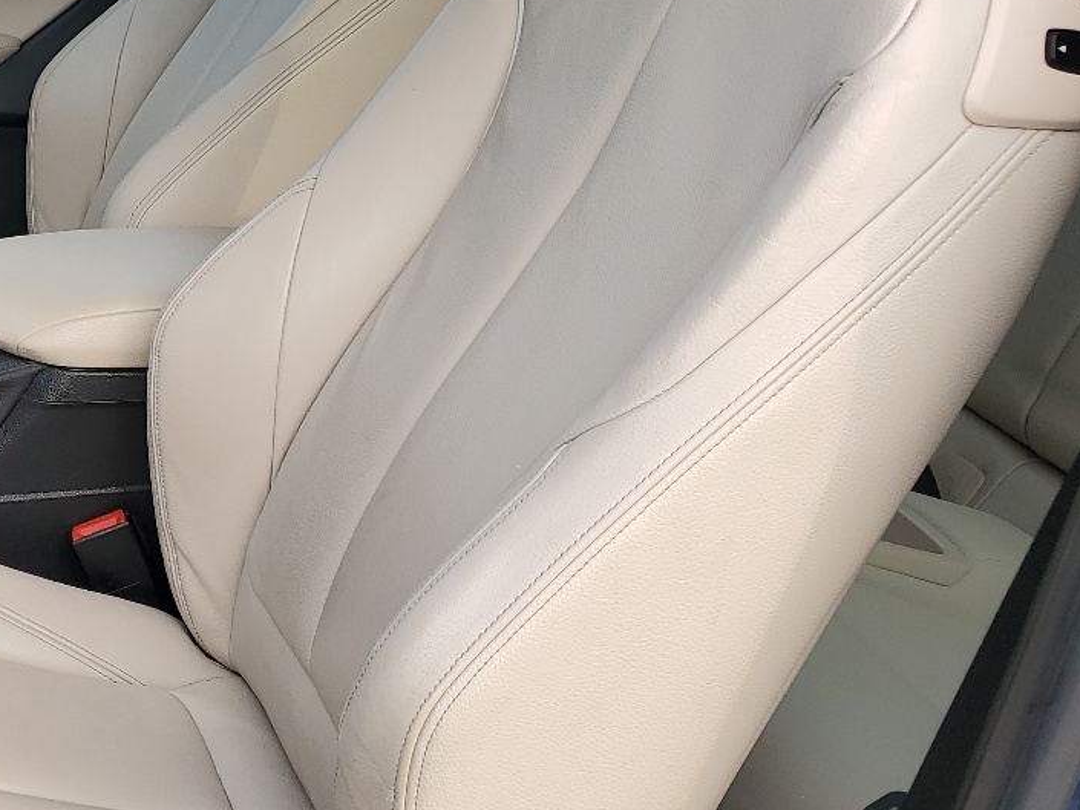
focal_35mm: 59
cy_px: 332
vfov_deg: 24.8
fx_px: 1841
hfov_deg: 29.2
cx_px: -139
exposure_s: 1/455
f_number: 1.5
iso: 50
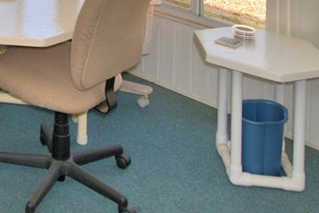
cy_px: -172
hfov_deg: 30.8
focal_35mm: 60
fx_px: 532
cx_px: -5
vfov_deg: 18.0
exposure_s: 1/250
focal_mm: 10
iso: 100
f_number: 5
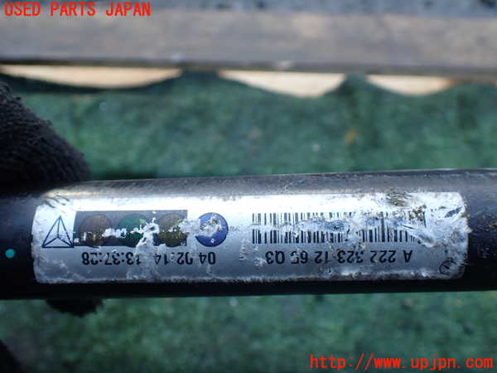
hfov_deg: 60.0
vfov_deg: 46.8
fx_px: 431
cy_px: 186
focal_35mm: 30
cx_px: 248
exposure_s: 1/125
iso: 125
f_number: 2.3
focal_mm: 5.4
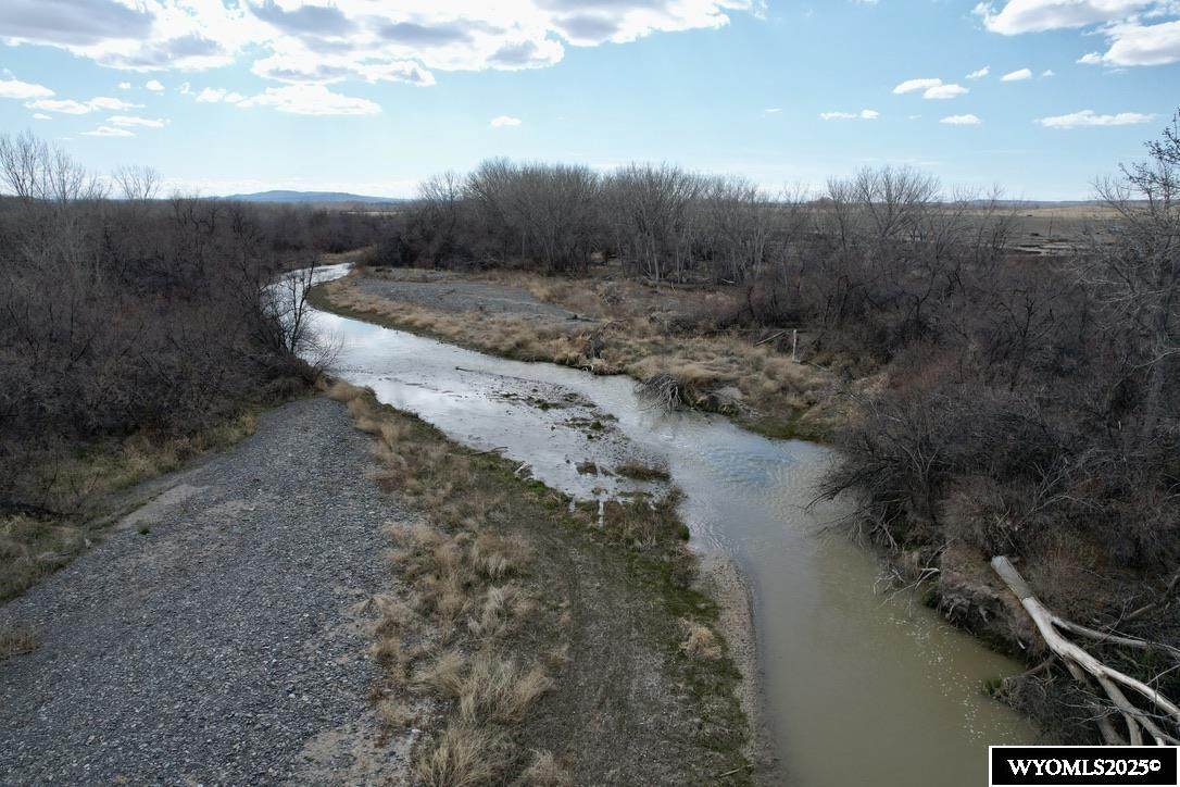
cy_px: 394
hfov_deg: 78.6
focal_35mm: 22
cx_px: 590
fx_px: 721
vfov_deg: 57.2
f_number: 2.8
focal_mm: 8.38
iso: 100
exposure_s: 1/2000
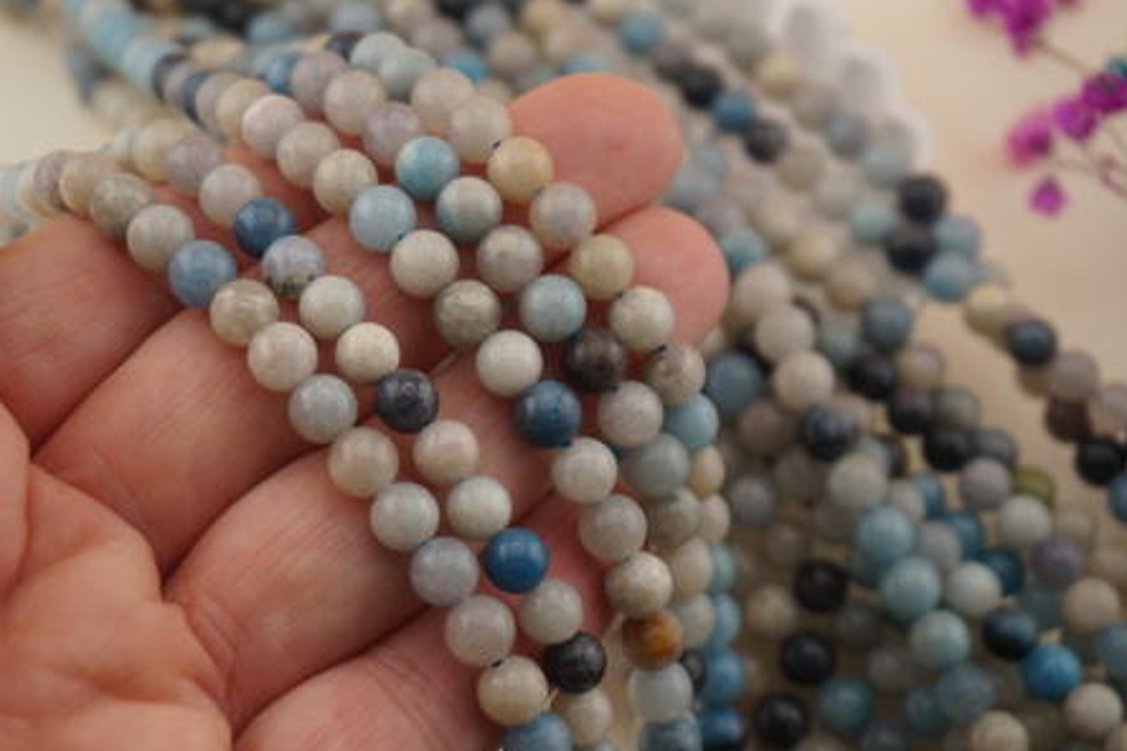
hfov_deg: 28.3
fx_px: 2238
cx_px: 564
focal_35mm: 72
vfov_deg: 19.1
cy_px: 378
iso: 100
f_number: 6.3
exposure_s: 1/80
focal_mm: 47
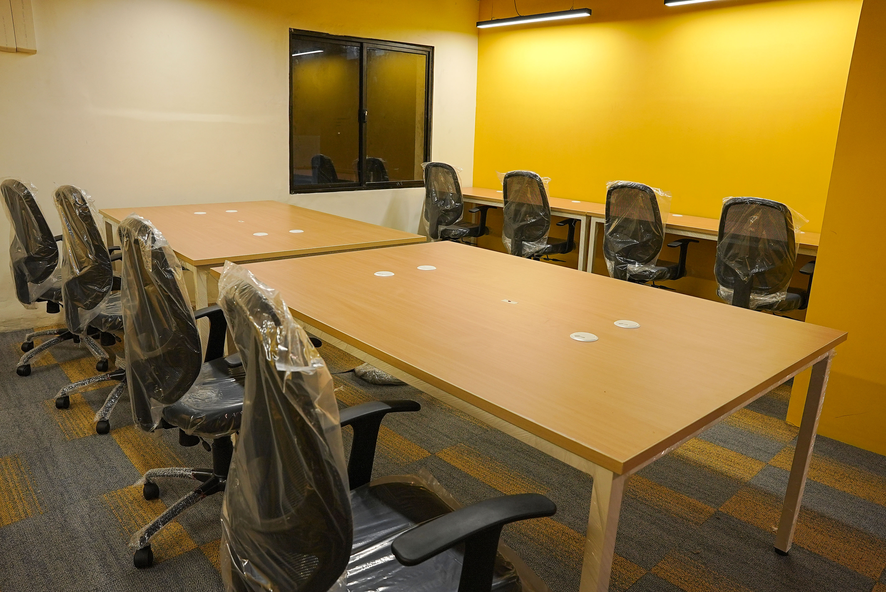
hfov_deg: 70.6
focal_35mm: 25
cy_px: 296
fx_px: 625
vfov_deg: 50.6
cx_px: 443
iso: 1250
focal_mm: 25.4
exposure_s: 1/80
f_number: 6.3
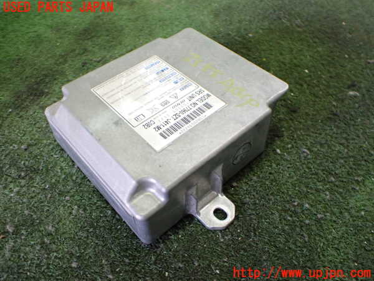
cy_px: 140
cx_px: 187
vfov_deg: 46.8
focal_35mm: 30
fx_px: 324
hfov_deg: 60.0
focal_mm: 5.4
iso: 800
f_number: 2.3
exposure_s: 1/60
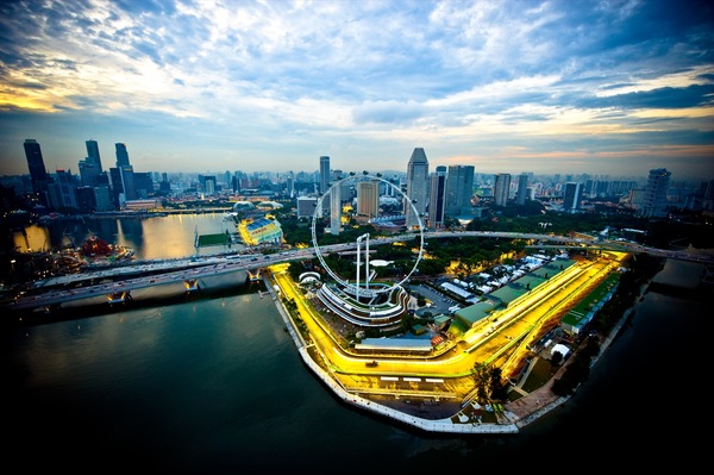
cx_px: 357
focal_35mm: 14
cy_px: 238
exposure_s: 1/200
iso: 800
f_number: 2.8
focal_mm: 14
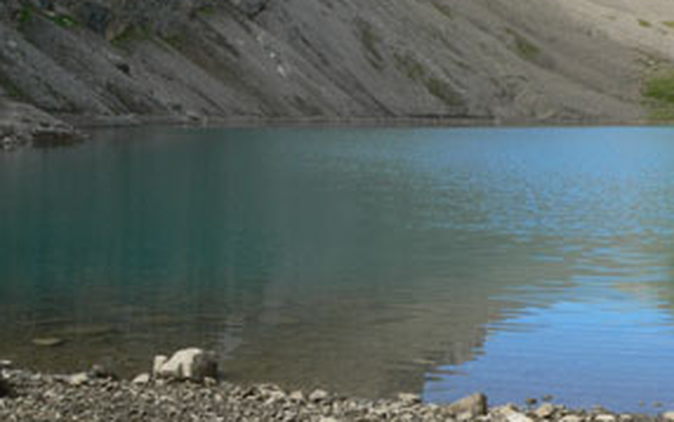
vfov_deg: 21.5
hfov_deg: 34.0
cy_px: 99
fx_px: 1103
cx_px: 377
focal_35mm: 60
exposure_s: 1/100
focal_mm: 6
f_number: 8
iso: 100
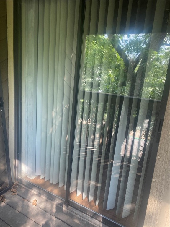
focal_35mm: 26
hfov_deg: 53.1
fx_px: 170
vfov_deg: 67.3
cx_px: 85
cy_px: 114
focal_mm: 4.25
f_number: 1.8
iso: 100
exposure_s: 1/121
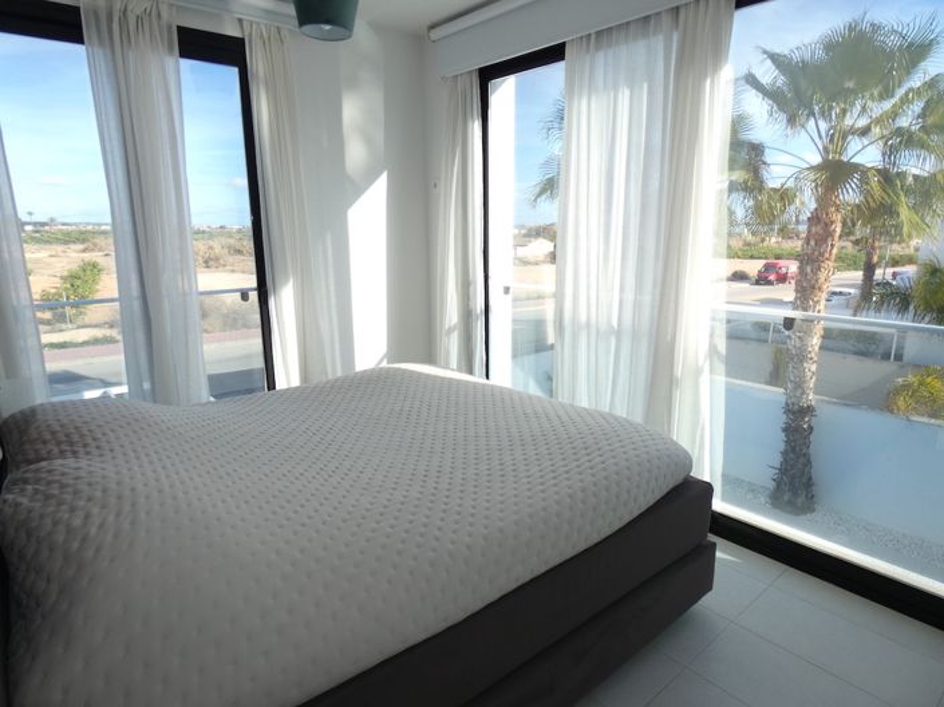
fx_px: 545
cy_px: 354
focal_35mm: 20
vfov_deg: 65.9
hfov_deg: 81.8
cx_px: 472
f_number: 2.8
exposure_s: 1/320
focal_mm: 3.6
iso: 80
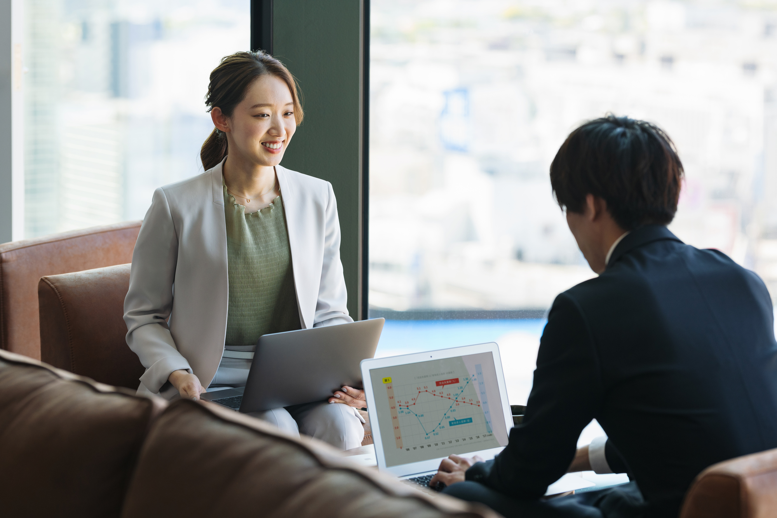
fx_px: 2266
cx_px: 388
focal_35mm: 105
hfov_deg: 19.5
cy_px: 259
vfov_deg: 13.0
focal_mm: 105
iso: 320
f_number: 3.2
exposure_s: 1/200
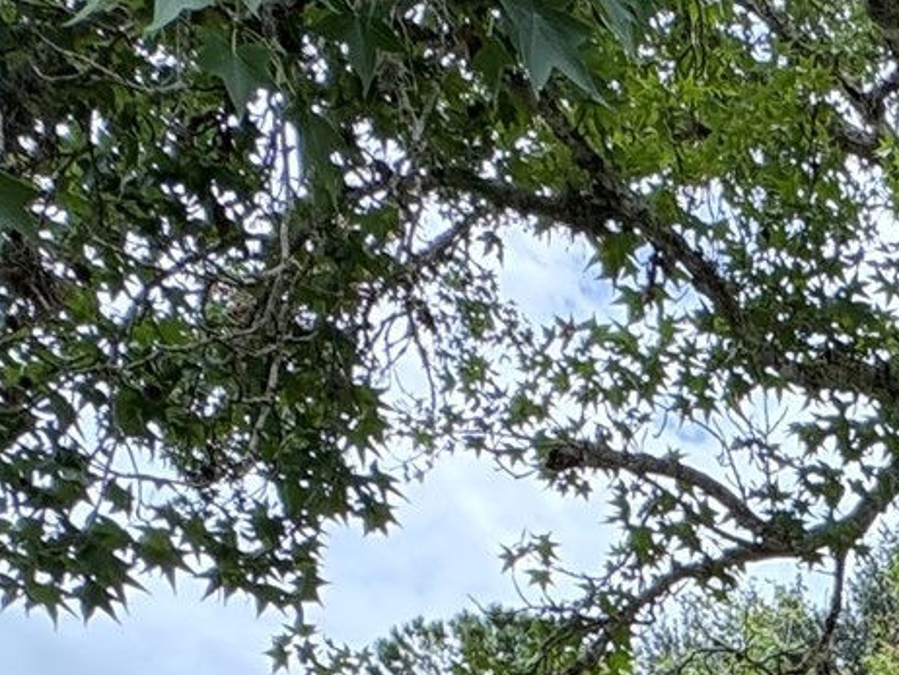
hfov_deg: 24.1
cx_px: 1372
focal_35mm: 62
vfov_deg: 16.0
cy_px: 1478
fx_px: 1611
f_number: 2.2
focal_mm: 2.22
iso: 64
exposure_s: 1/386
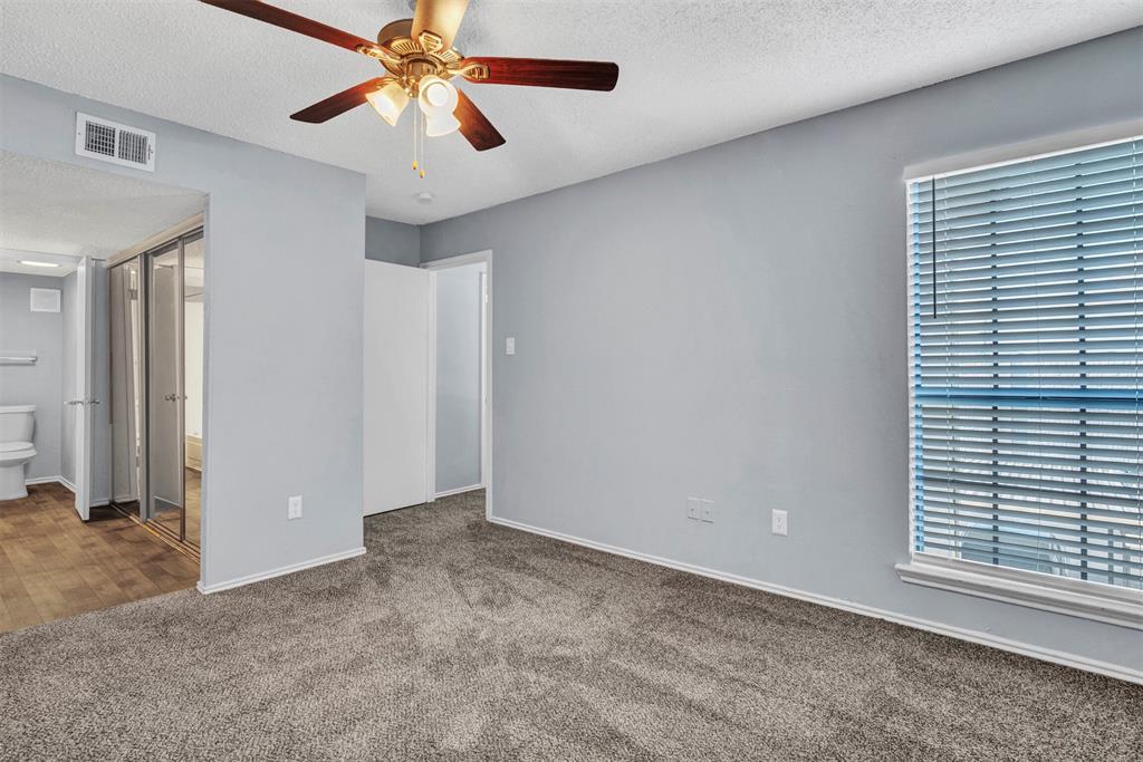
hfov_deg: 90.0
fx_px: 572
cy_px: 381
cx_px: 572
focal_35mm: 18
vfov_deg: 67.4
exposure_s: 1/25
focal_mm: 18
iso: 320
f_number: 7.1
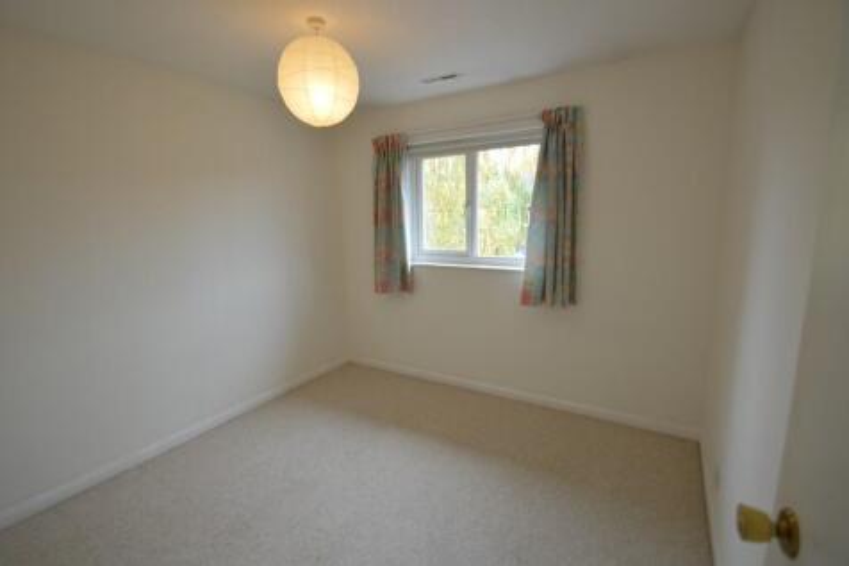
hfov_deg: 100.4
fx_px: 354
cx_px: 424
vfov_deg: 77.3
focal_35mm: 15
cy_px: 283
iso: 400
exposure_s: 1/30
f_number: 3.5
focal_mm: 10
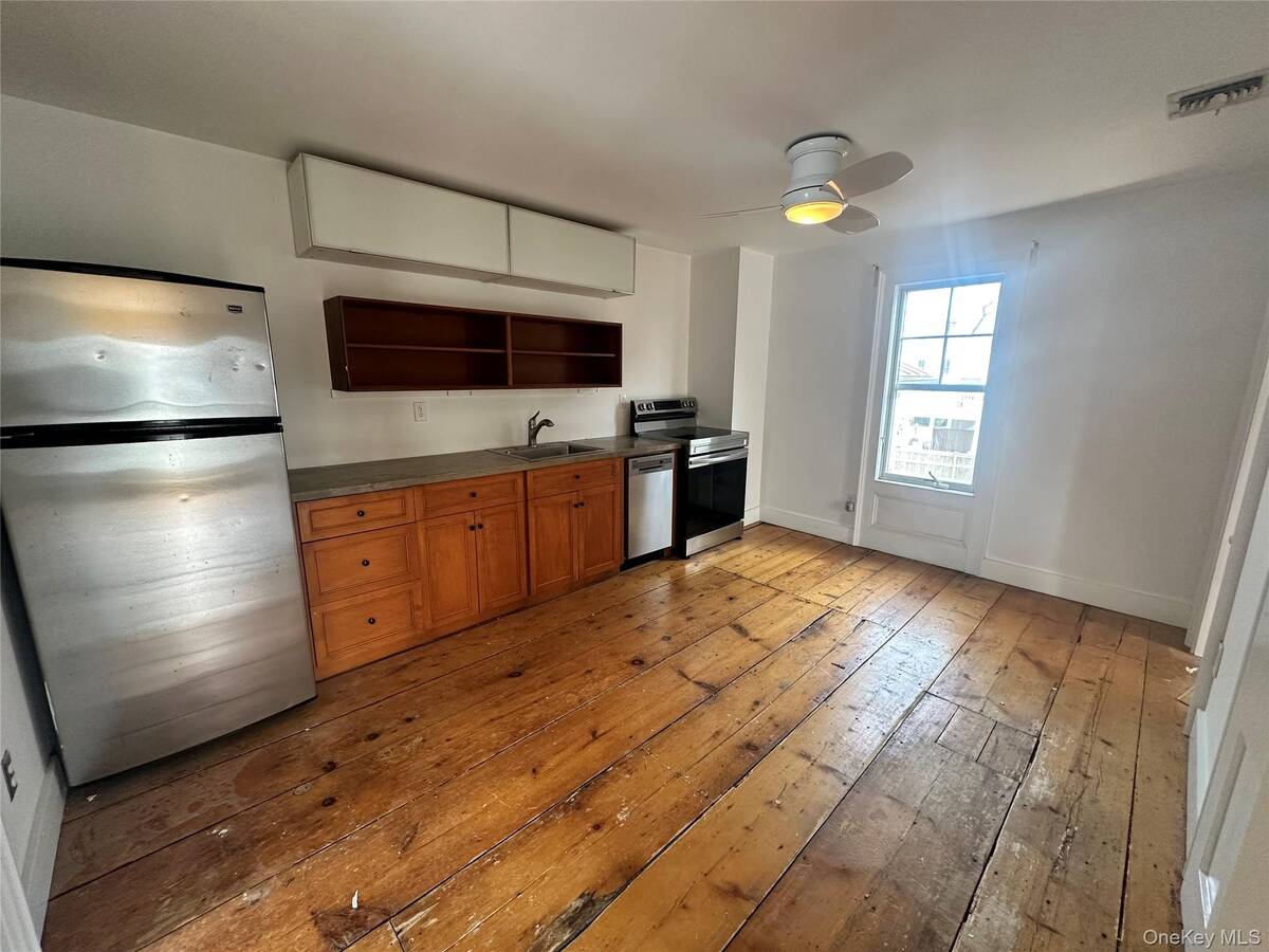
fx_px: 513
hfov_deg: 102.1
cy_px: 476
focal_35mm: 14
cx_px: 634
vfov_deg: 85.7
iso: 250
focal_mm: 2.22
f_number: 2.2
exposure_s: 1/60
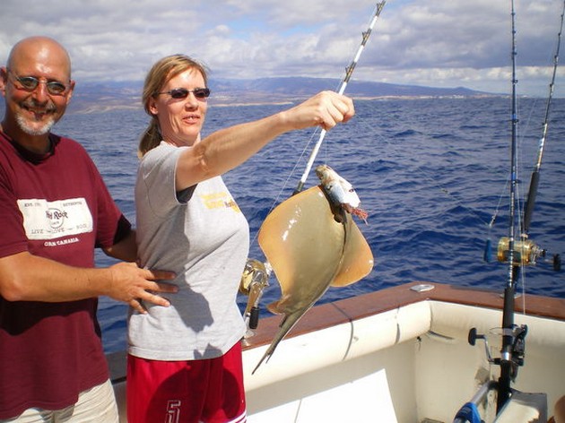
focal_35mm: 36
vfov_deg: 39.6
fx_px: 587
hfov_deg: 51.4
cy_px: 212
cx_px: 282
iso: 50
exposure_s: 1/500
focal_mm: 6.3
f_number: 4.6
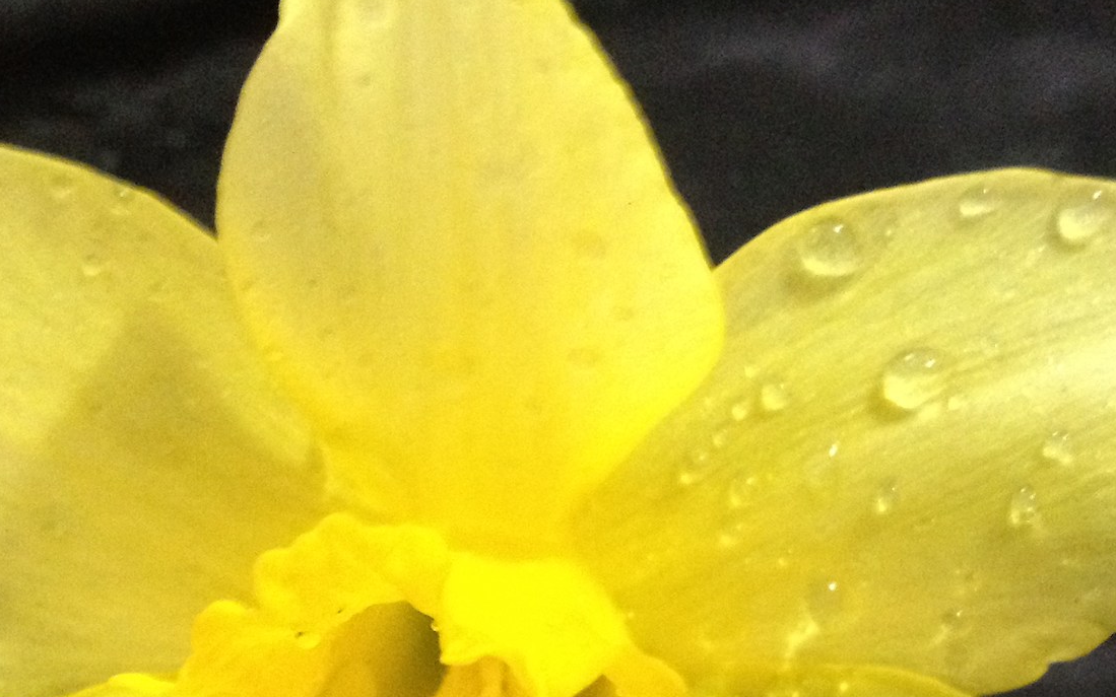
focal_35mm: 81
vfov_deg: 15.8
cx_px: 646
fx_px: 2464
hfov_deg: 25.5
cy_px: 677
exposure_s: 1/15
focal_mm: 4.28
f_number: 2.4
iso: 400
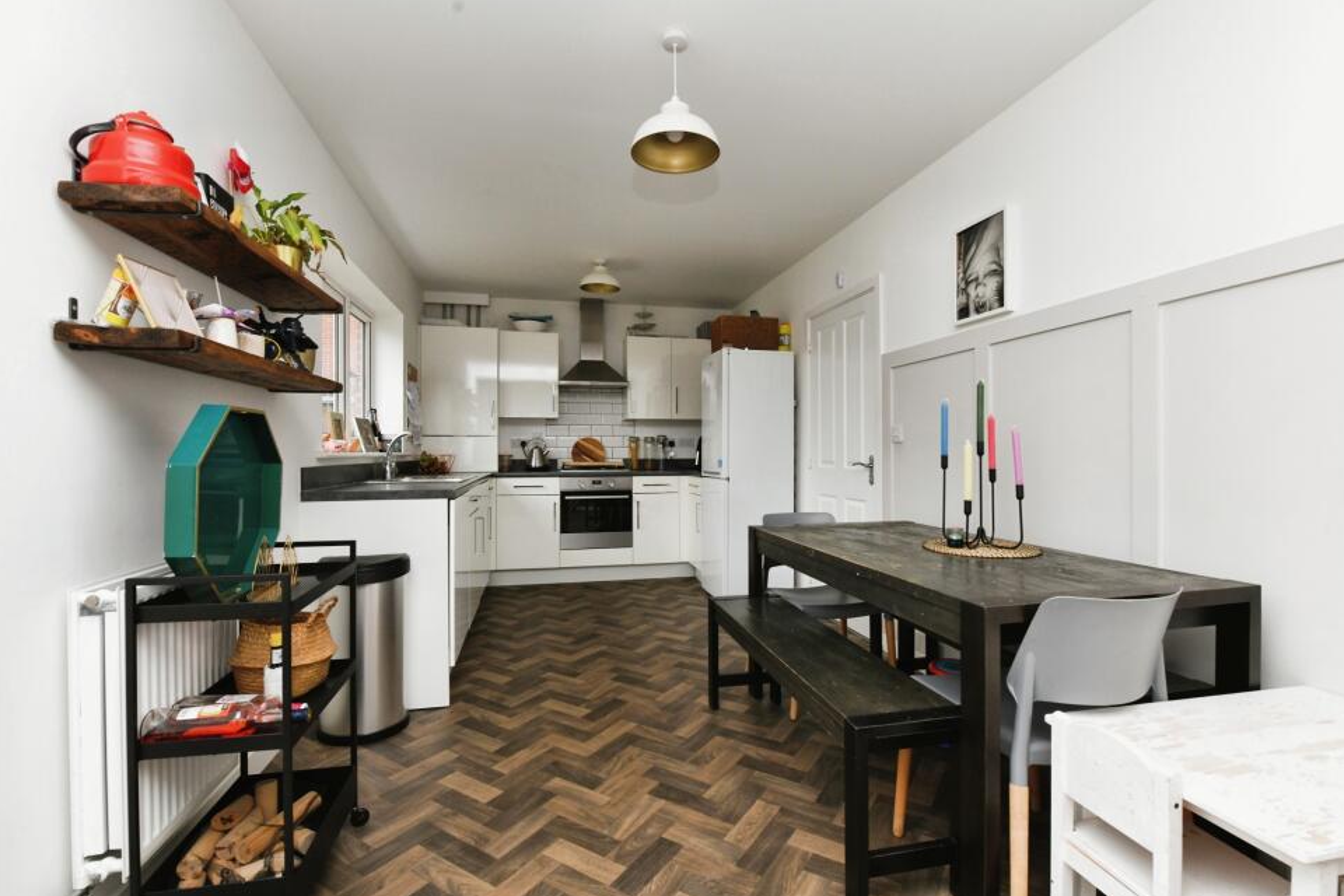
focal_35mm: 16
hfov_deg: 96.7
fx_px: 597
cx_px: 666
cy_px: 442
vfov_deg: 73.7
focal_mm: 15
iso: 800
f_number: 10
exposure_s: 1/60
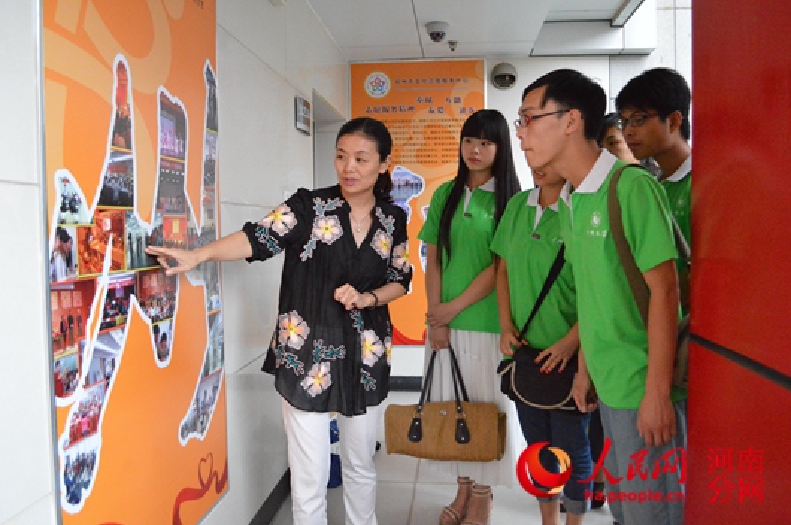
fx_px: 658
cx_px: 396
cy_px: 262
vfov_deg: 43.5
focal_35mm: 30
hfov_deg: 62.0
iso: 6400
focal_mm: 20
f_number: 3.8
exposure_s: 1/160
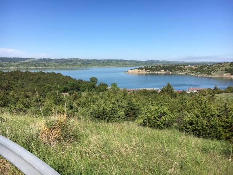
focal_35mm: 29
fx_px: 195
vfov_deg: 48.2
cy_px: 88
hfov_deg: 61.7
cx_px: 116
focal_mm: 4.15
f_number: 2.2
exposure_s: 1/1876
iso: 25
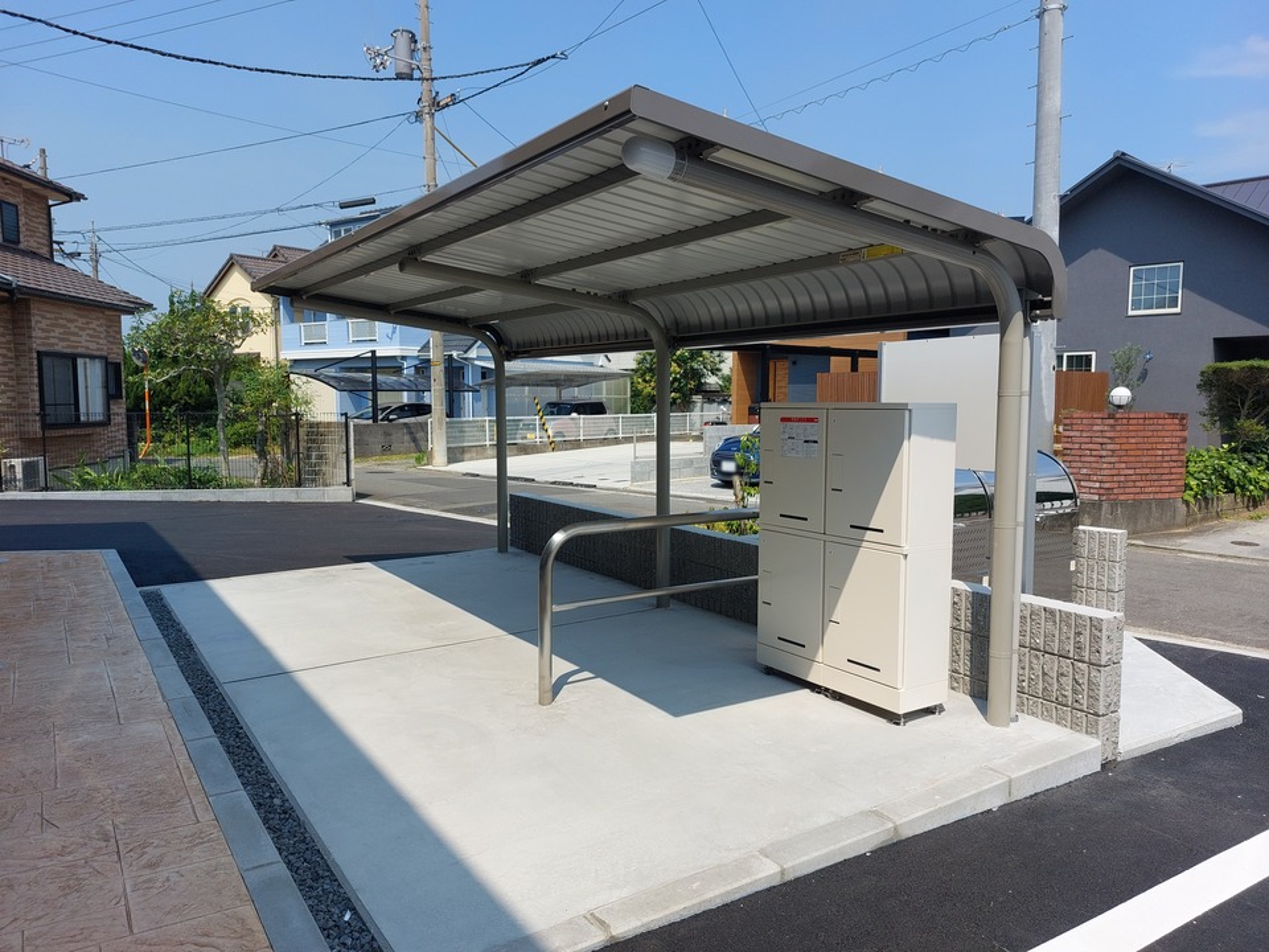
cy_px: 476
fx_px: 880
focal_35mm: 24
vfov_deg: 56.8
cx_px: 634
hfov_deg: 71.6
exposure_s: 1/1275
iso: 25
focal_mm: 5.23
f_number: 1.8
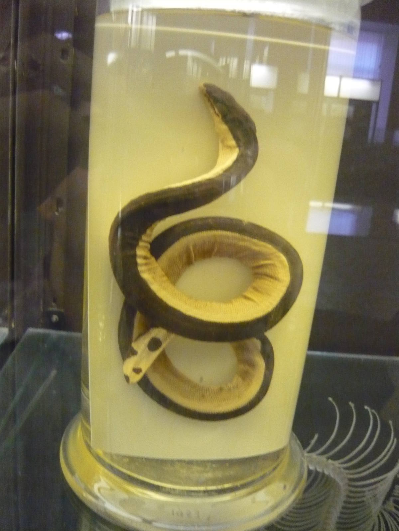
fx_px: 507
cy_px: 266
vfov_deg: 55.4
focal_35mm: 33
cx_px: 200
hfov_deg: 42.9
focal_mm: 5.5
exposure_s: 1/30
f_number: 2.8
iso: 800
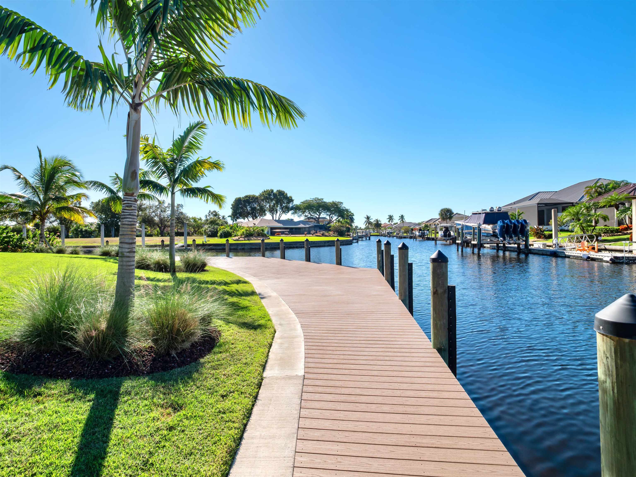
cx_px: 318
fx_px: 331
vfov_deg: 71.6
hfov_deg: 87.8
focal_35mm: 18
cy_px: 238
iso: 200
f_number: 7.1
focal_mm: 9
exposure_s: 1/250
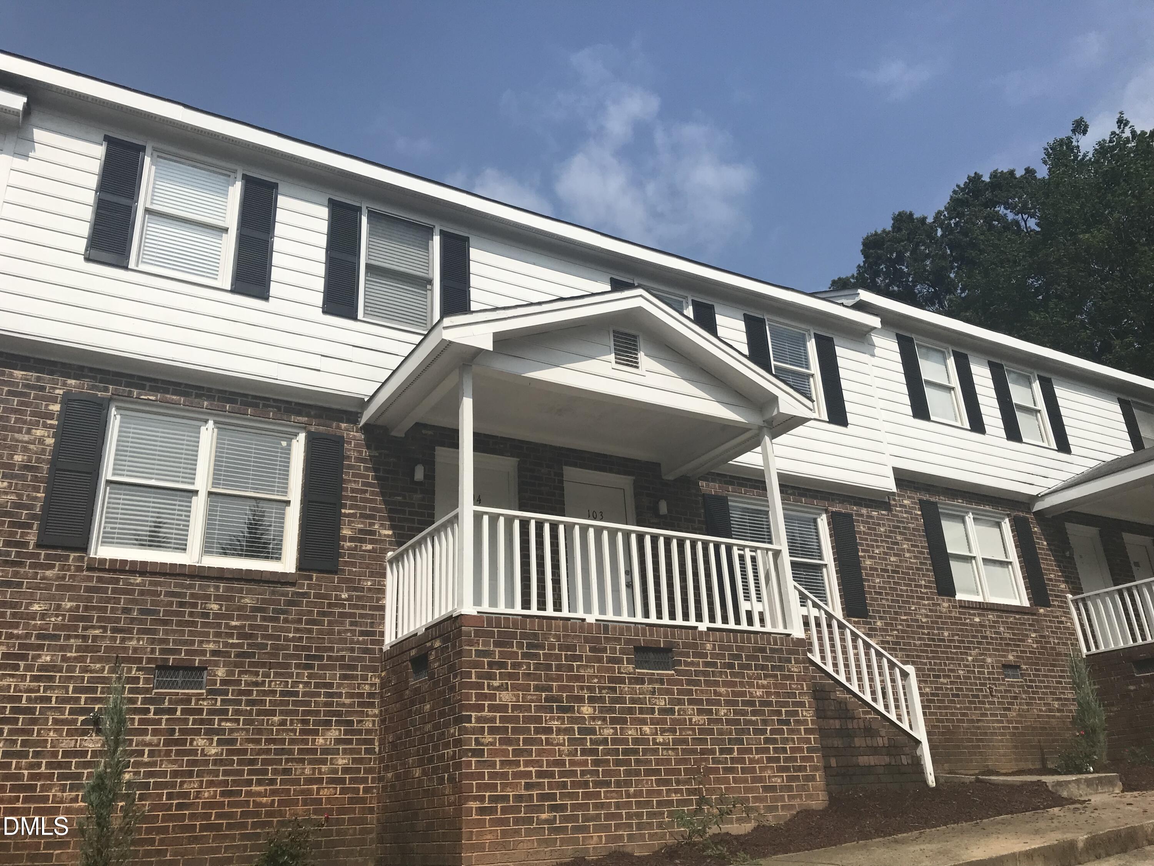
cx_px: 577
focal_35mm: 28
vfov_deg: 49.7
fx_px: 933
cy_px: 433
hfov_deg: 63.4
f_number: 1.8
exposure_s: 1/4808
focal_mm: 3.99
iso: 20
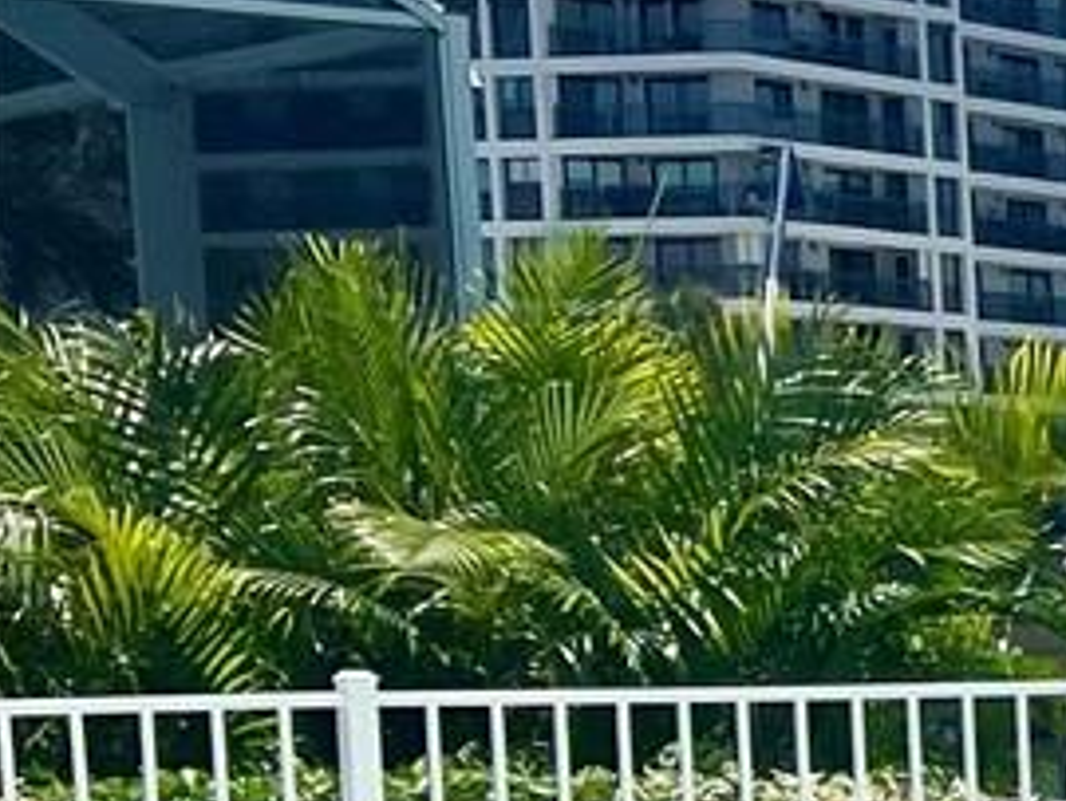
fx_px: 4747
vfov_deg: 9.5
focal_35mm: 154
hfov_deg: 9.9
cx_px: 3139
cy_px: 1018
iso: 50
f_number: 1.5
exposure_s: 1/10309
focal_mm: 5.7
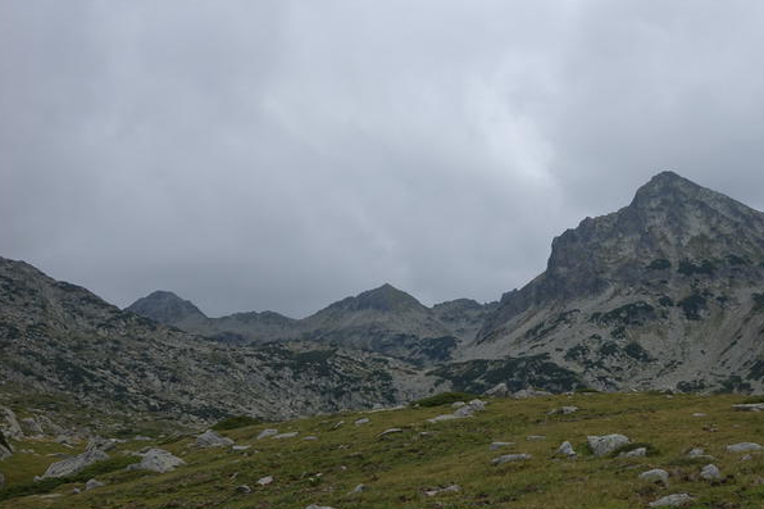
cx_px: 464
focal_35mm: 47
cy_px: 220
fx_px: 997
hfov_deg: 41.7
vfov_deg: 28.6
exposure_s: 1/800
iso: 125
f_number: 5.6
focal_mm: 12.83
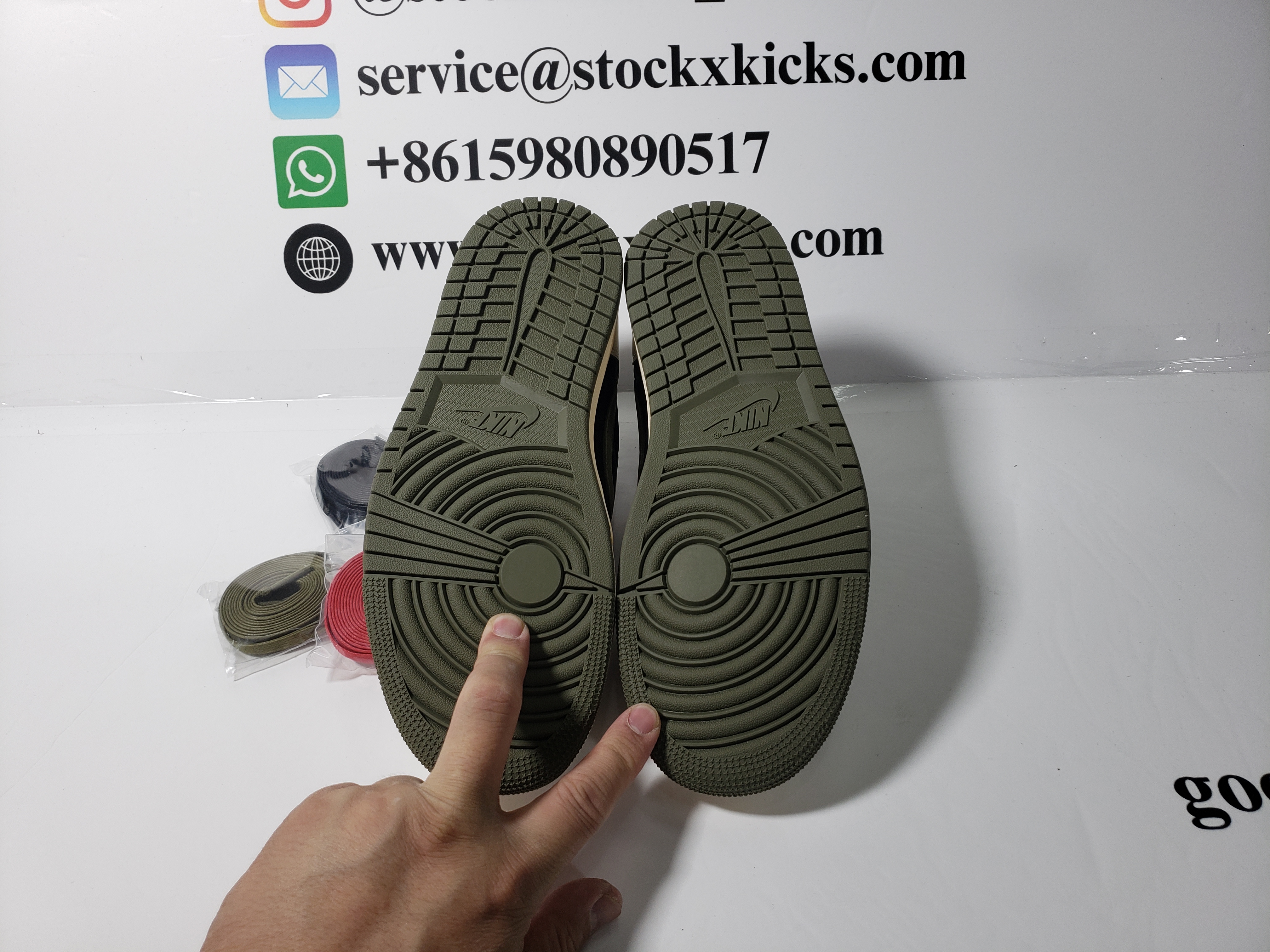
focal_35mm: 26
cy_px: 476
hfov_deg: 67.3
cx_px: 635
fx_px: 954
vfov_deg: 53.1
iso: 50
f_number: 1.5
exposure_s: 1/402
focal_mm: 4.3
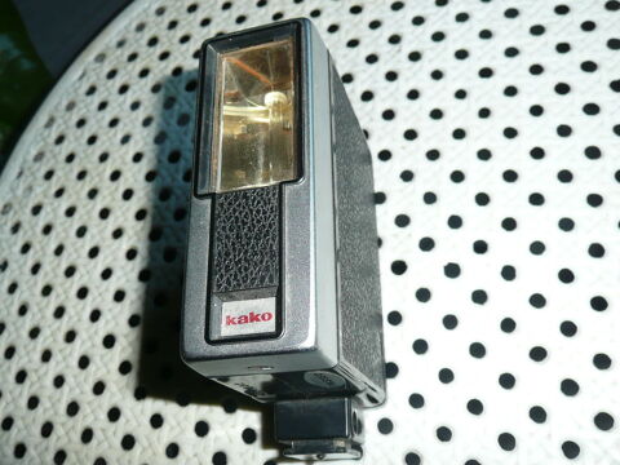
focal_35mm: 36
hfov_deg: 51.4
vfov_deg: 39.7
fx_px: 645
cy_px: 232
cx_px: 310
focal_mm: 4.9
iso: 100
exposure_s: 1/30
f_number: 3.4
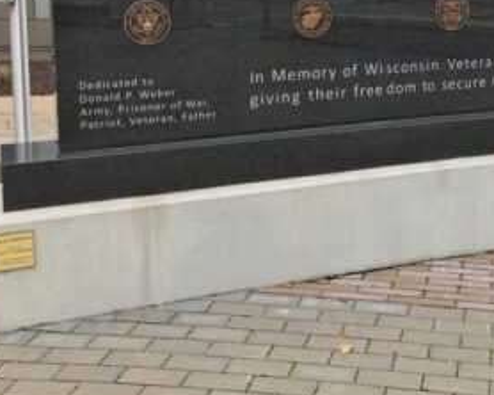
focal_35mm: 59
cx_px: 394
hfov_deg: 31.2
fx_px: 862
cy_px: 46
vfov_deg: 25.1
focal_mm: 3.99
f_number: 1.8
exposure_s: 1/622
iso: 20
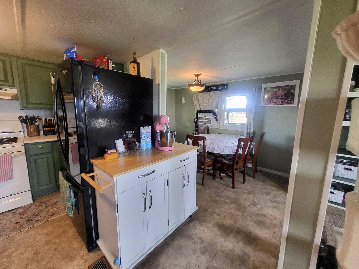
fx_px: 135
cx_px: 180
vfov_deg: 89.9
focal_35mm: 13
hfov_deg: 106.2
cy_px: 134
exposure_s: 1/60
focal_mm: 1.74
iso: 250
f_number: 2.2
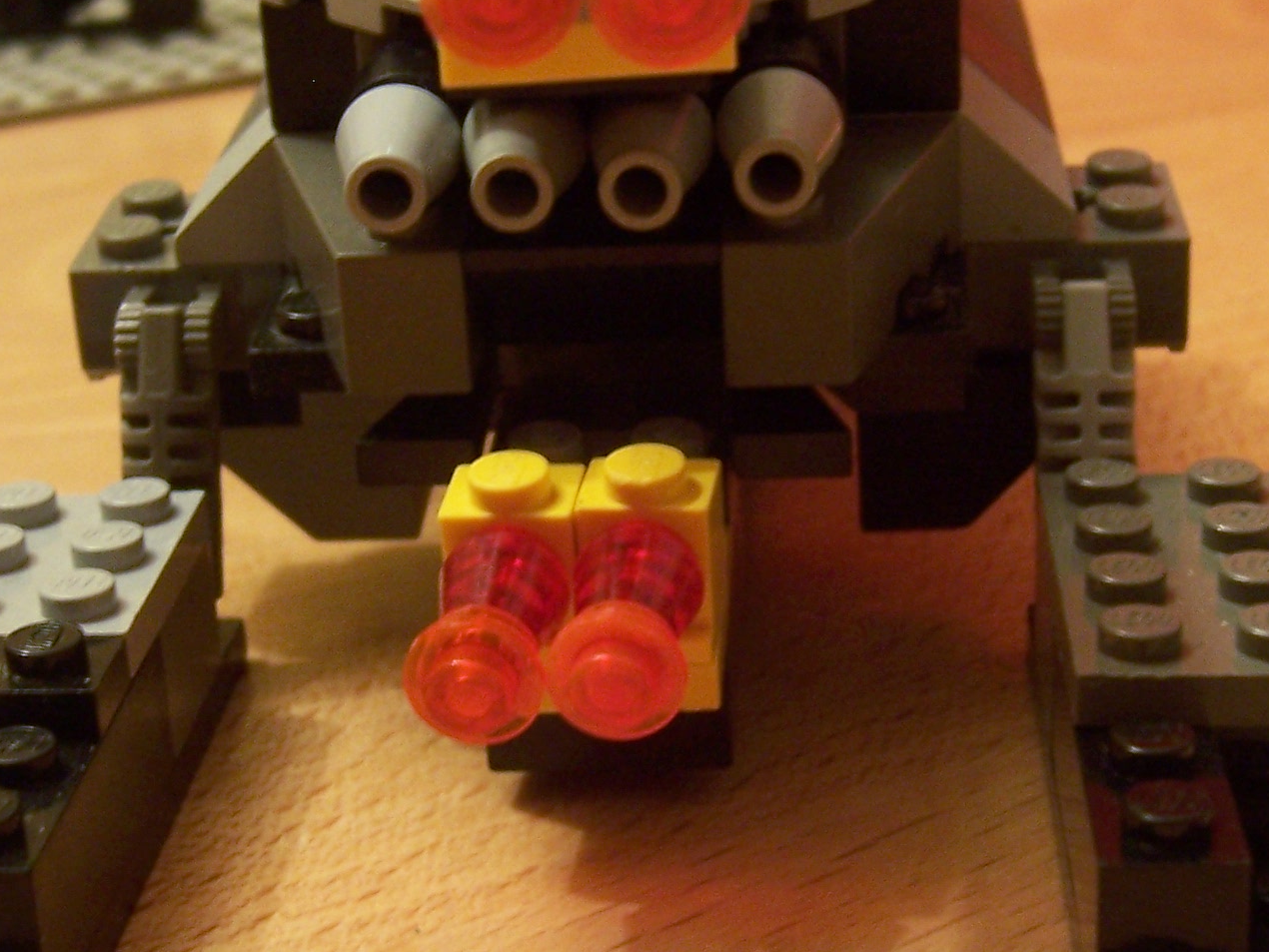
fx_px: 2677
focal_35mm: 73
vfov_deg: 20.2
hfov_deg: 26.7
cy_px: 560
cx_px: 604
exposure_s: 1/8
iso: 160
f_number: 2.8
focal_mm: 6.2
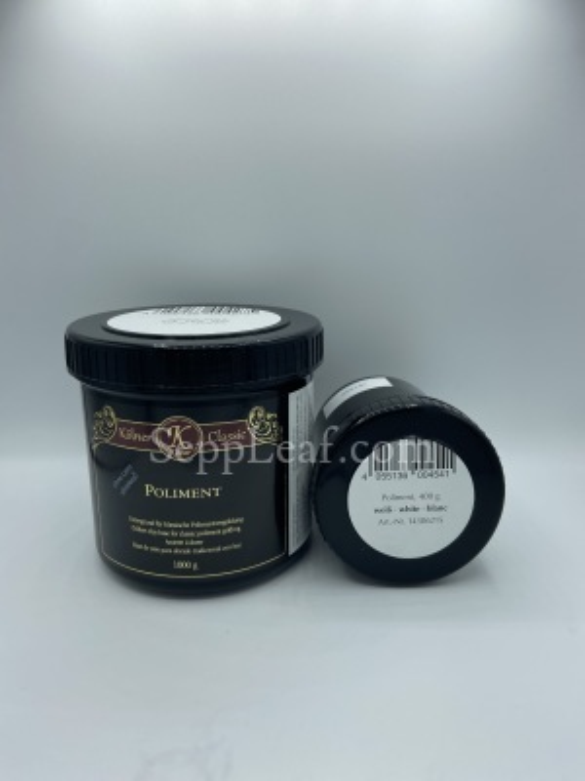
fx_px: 586
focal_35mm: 26
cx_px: 292
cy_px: 390
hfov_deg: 53.1
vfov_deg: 67.3
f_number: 1.8
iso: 32
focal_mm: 4.25
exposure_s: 1/1927
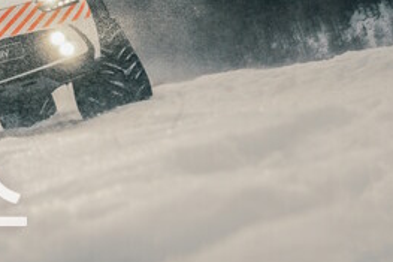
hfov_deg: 12.4
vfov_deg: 8.4
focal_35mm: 157
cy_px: -195
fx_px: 1713
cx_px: -199
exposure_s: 1/400
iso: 640
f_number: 7.1
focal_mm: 43
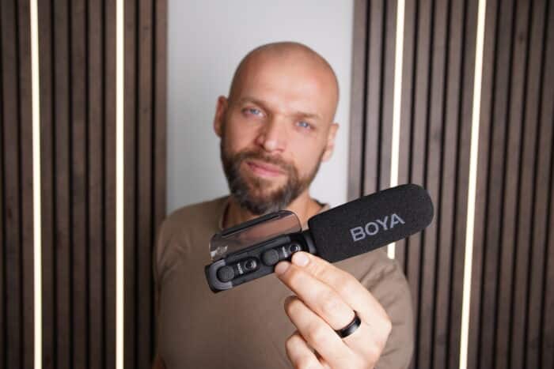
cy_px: 184
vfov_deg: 37.9
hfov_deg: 54.4
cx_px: 277
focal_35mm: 35
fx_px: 539
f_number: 7.1
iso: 1600
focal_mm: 35
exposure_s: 1/320
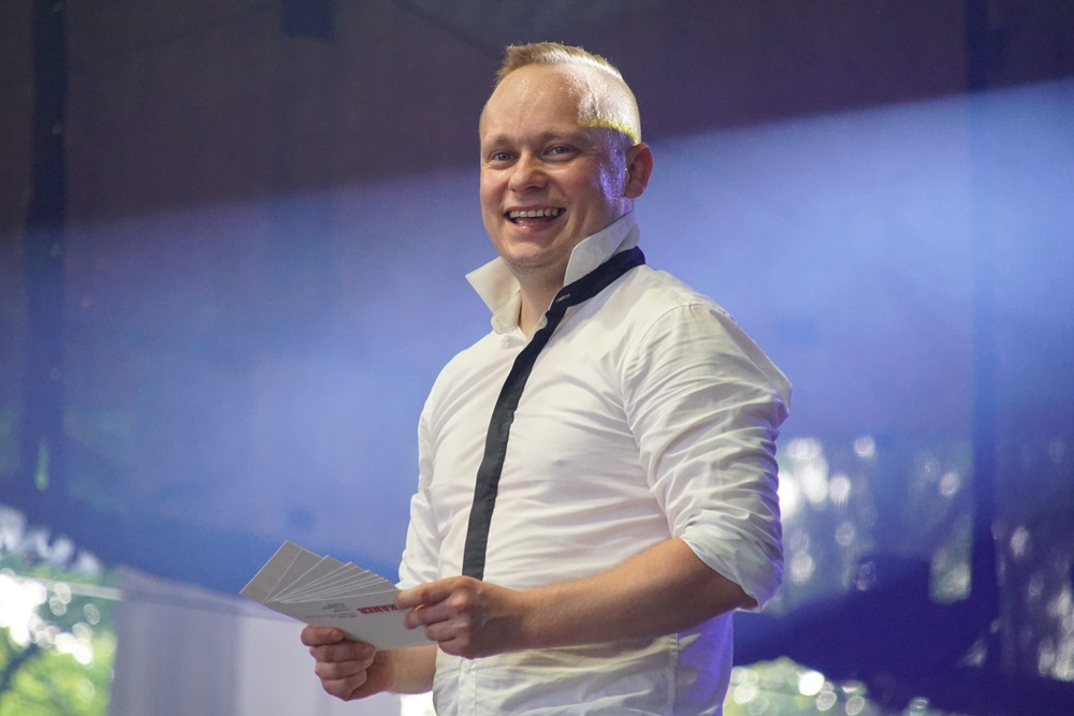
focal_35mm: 300
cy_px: 358
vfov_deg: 4.6
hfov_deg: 6.9
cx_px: 537
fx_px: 8951
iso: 3200
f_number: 6.3
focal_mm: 200
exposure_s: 1/250
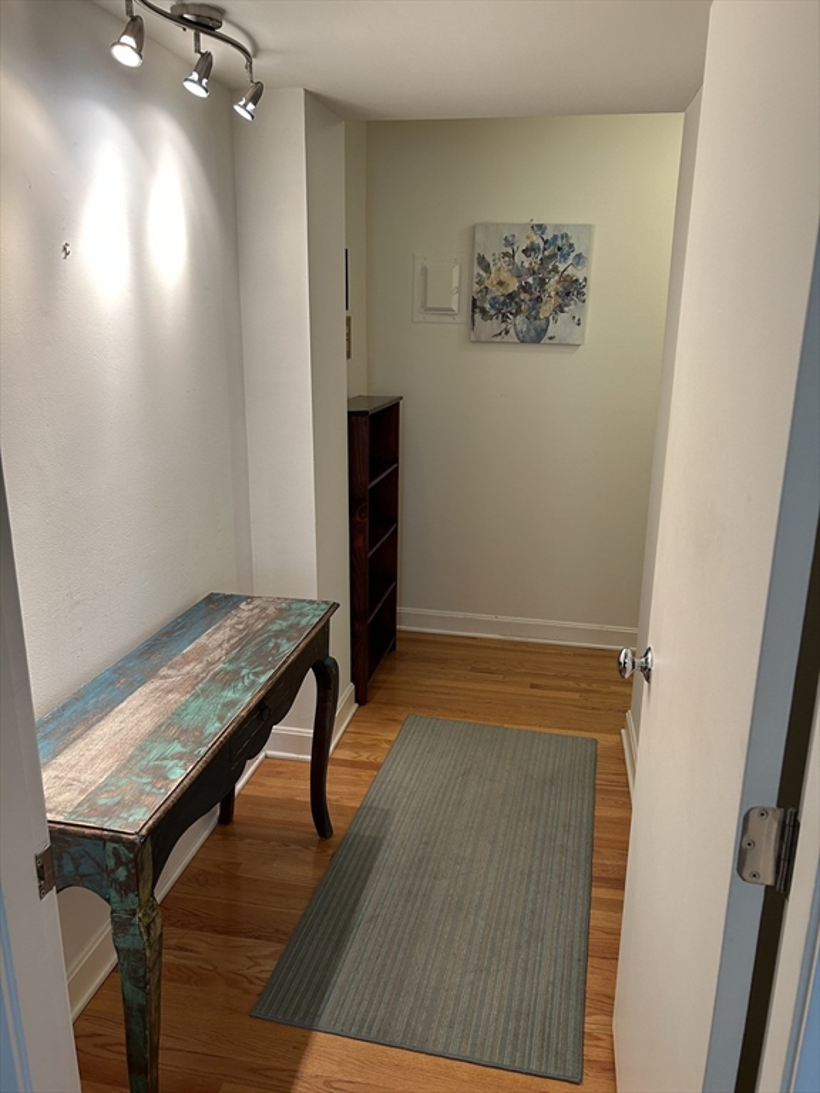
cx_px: 410
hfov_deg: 53.1
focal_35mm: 26
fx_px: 821
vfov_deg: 67.3
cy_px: 546
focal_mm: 5.7
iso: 100
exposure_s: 1/60
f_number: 1.5
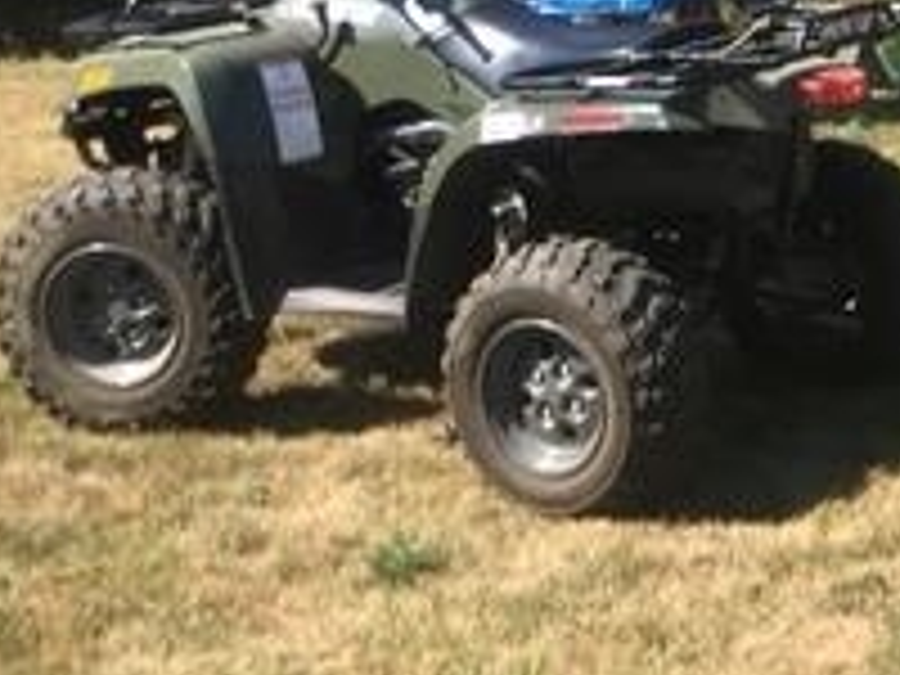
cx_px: 1296
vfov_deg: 15.6
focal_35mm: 93
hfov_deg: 18.9
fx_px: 2418
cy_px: -9
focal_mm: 4.15
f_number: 2.2
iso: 25
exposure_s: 1/725
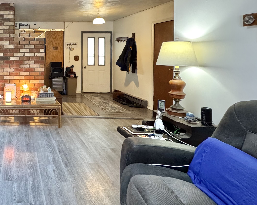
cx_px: 13
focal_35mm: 26
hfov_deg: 54.8
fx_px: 198
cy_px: 53
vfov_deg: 52.7
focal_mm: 2.22
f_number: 2.2
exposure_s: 1/60
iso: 640
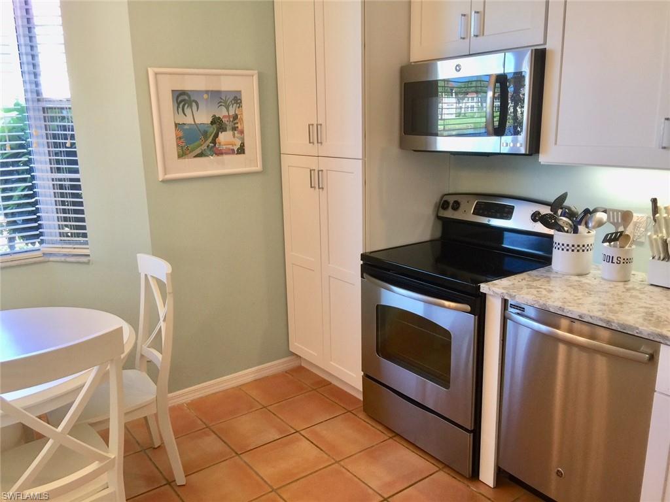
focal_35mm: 29
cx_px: 335
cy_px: 251
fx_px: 561
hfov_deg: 61.7
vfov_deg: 48.2
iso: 40
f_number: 2.2
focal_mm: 4.15
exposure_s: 1/30
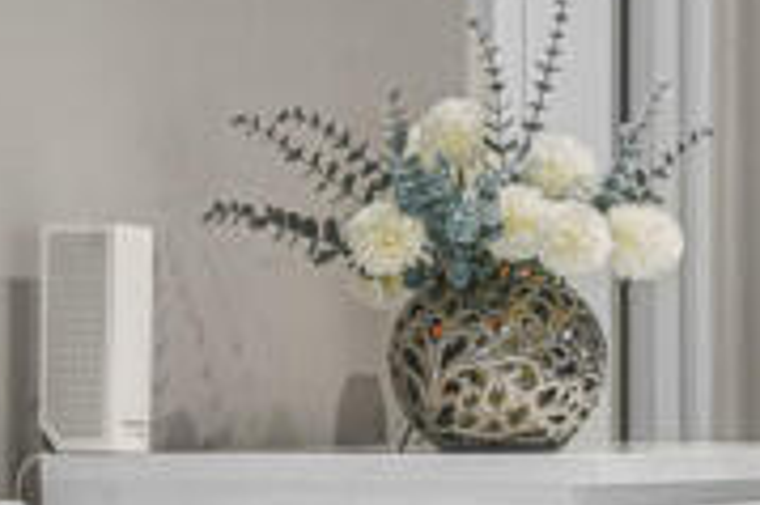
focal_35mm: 183
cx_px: 917
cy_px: 352
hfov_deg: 11.0
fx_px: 3860
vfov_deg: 7.5
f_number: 16
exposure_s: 4
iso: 400
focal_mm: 50
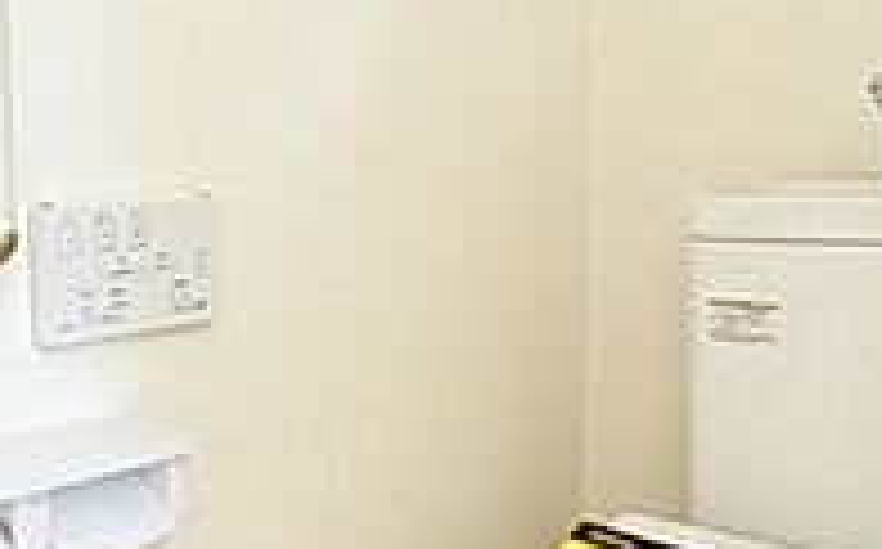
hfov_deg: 39.7
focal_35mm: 47
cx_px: 94
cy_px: 277
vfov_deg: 27.3
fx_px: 1128
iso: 320
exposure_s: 1/60
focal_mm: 2.22
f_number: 2.2
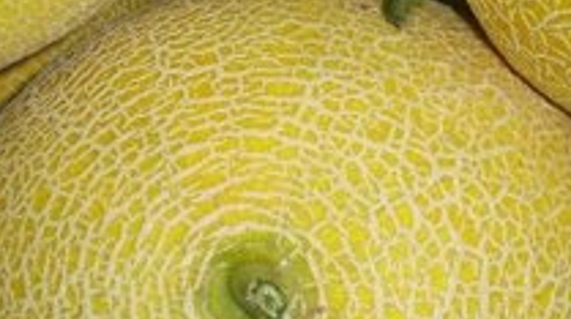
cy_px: -101
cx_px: 336
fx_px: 2072
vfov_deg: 8.7
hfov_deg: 15.7
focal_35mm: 137
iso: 100
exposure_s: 1/60
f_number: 3.1
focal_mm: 6.3
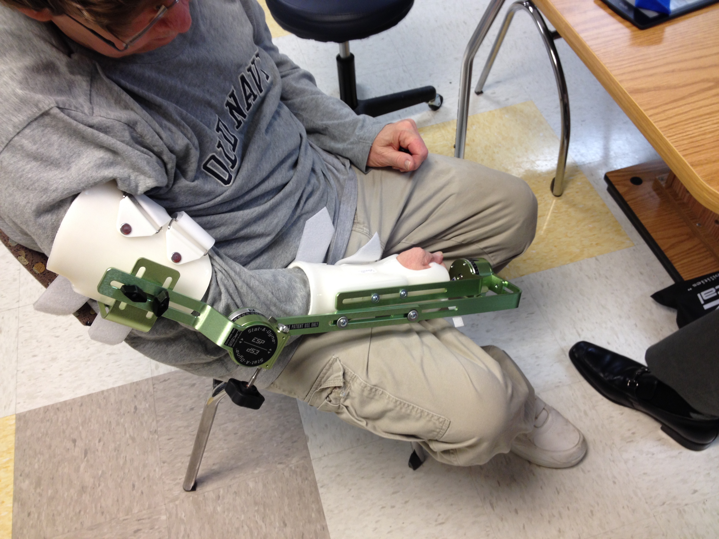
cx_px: 360
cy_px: 270
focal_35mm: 35
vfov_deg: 40.7
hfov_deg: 52.6
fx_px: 727
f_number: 2.4
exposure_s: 1/20
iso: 50
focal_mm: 4.28
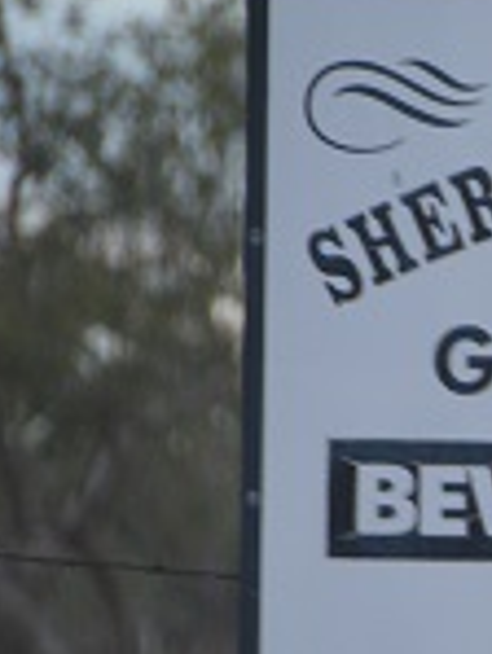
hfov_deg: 1.5
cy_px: 560
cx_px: 1067
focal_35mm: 965
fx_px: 18261
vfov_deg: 2.1
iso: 720
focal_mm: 200
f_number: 5.6
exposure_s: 1/1000
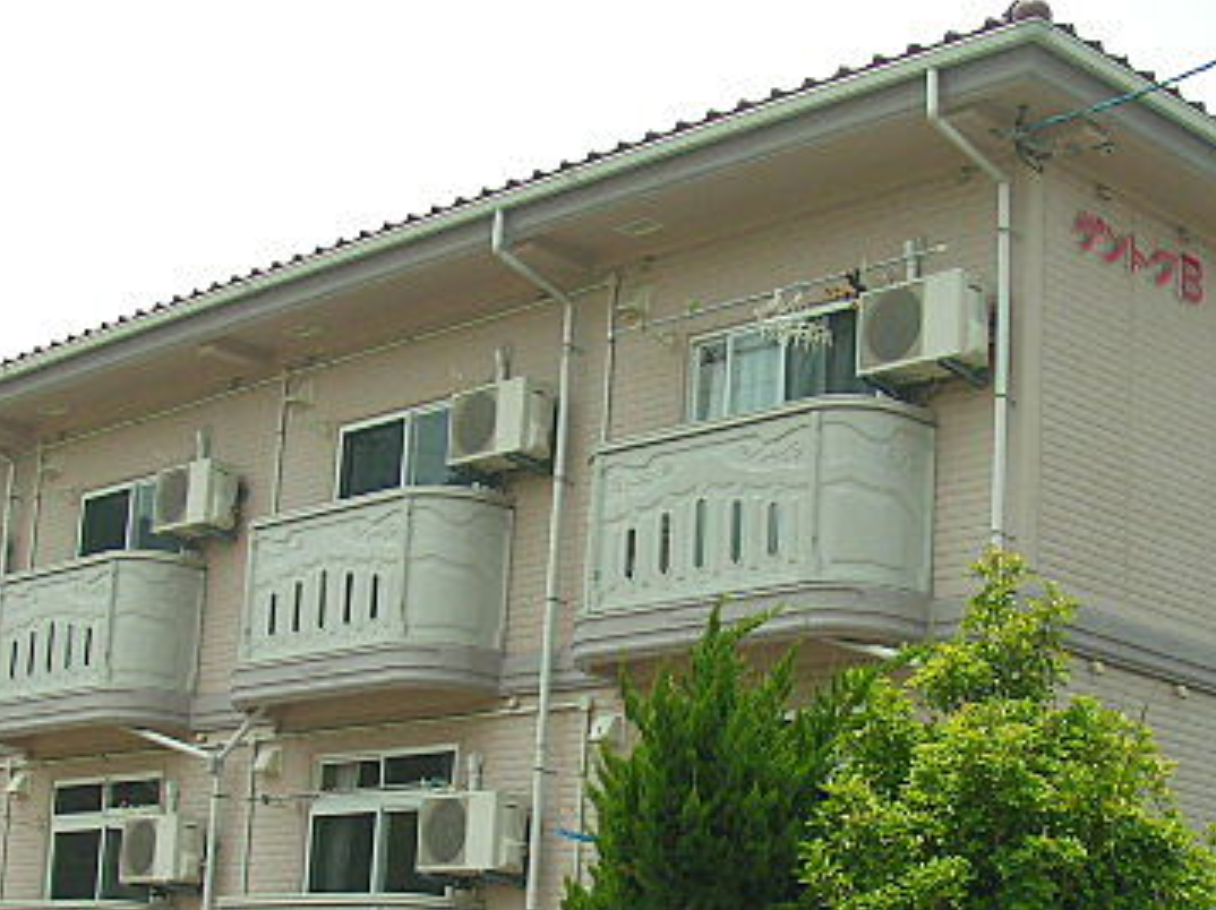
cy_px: 672
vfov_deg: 21.4
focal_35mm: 68
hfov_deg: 28.6
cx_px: 581
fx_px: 2387
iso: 50
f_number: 5.6
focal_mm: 5.8
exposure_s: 1/200
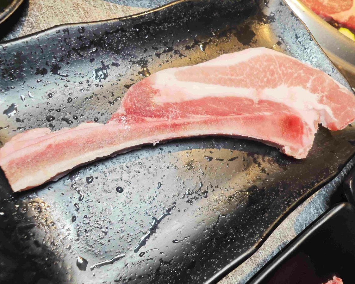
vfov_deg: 58.8
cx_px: 167
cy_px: 142
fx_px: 252
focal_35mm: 24
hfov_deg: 70.2
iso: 80
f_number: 1.8
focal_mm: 2.03
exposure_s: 1/120
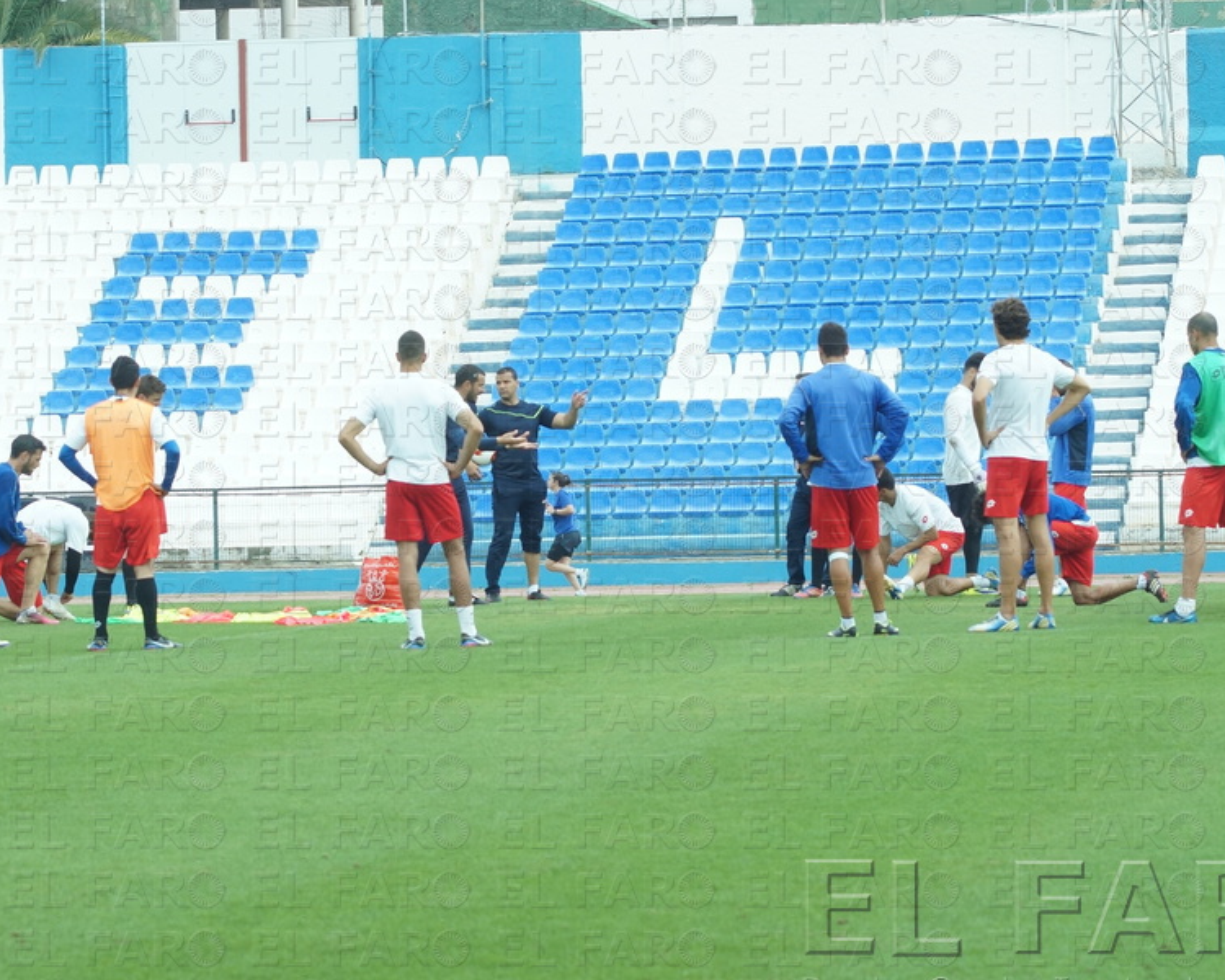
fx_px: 6961
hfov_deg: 10.1
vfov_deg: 8.1
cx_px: 585
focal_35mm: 192
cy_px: 476
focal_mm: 100
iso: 400
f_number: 8
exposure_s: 1/400
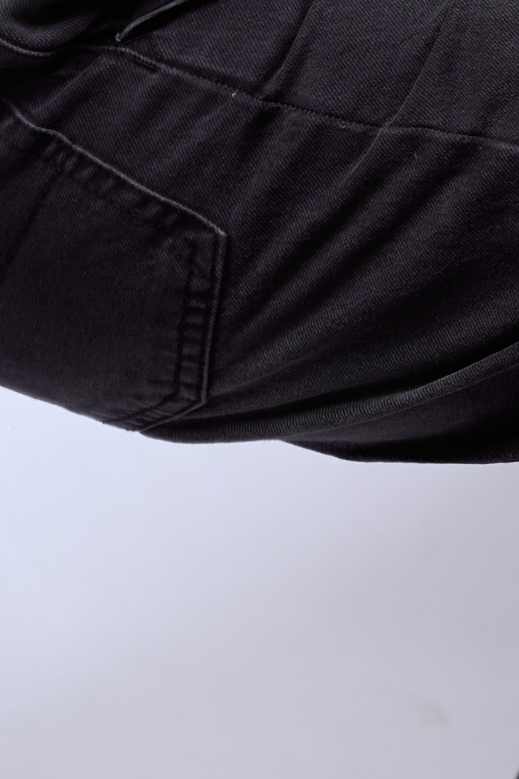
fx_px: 6296
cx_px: 884
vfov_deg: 7.1
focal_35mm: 291
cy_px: 112
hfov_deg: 4.7
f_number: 4.5
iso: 100
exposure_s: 1/100
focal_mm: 67
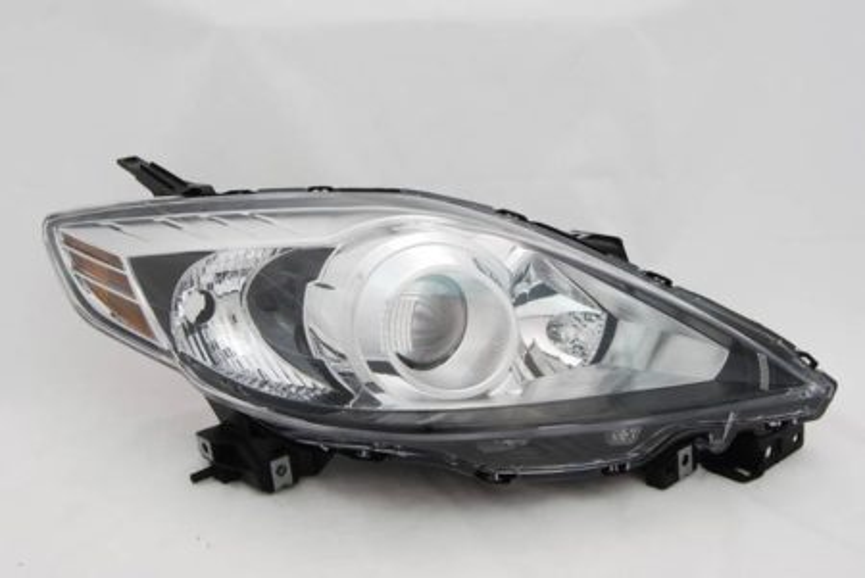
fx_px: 938
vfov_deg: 34.3
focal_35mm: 39
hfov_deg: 49.5
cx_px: 432
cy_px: 289
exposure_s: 1/1.3
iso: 100
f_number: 11
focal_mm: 26
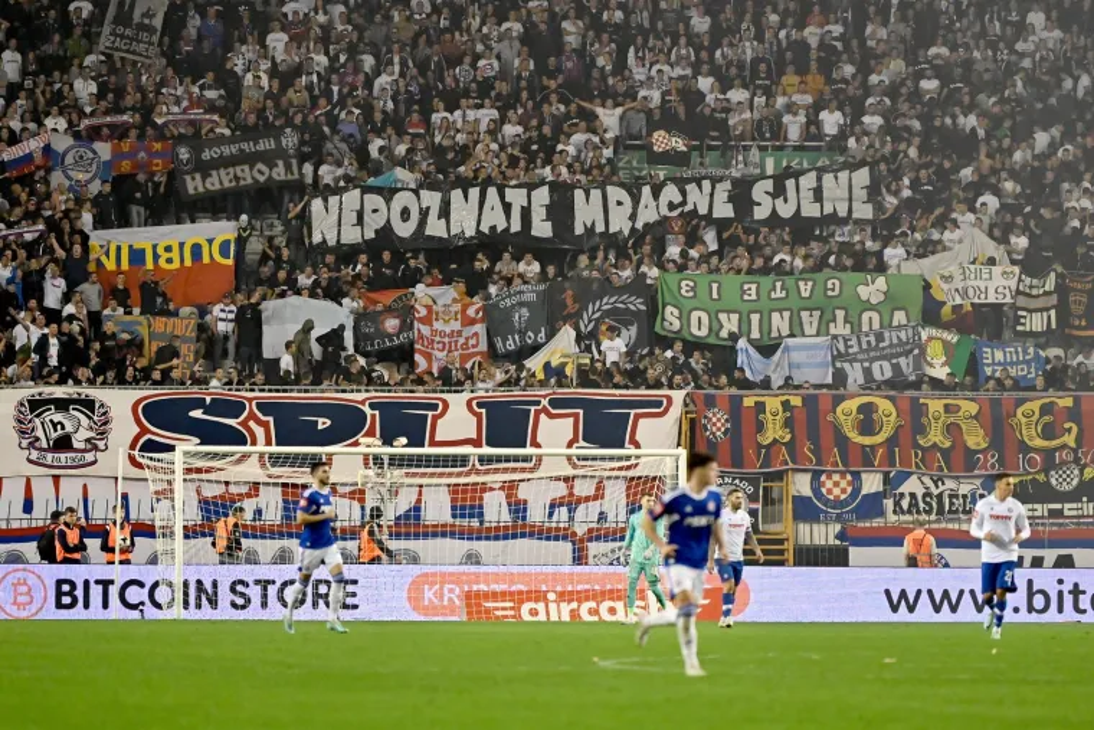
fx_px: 6079
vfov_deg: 6.9
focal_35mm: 200
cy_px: 365
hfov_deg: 10.3
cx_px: 547
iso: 3200
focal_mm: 200
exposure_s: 1/2000
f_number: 2.8
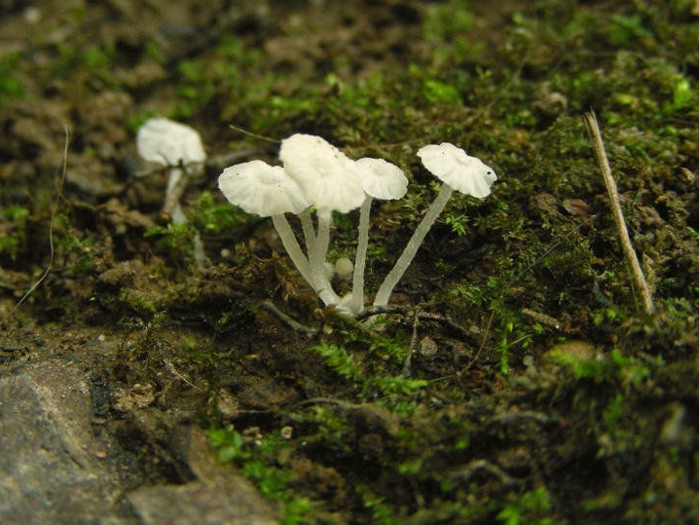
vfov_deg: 29.7
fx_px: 990
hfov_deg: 38.9
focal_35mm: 49
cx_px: 315
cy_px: 239
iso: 173
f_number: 3.5
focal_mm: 7.4
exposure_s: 1/30
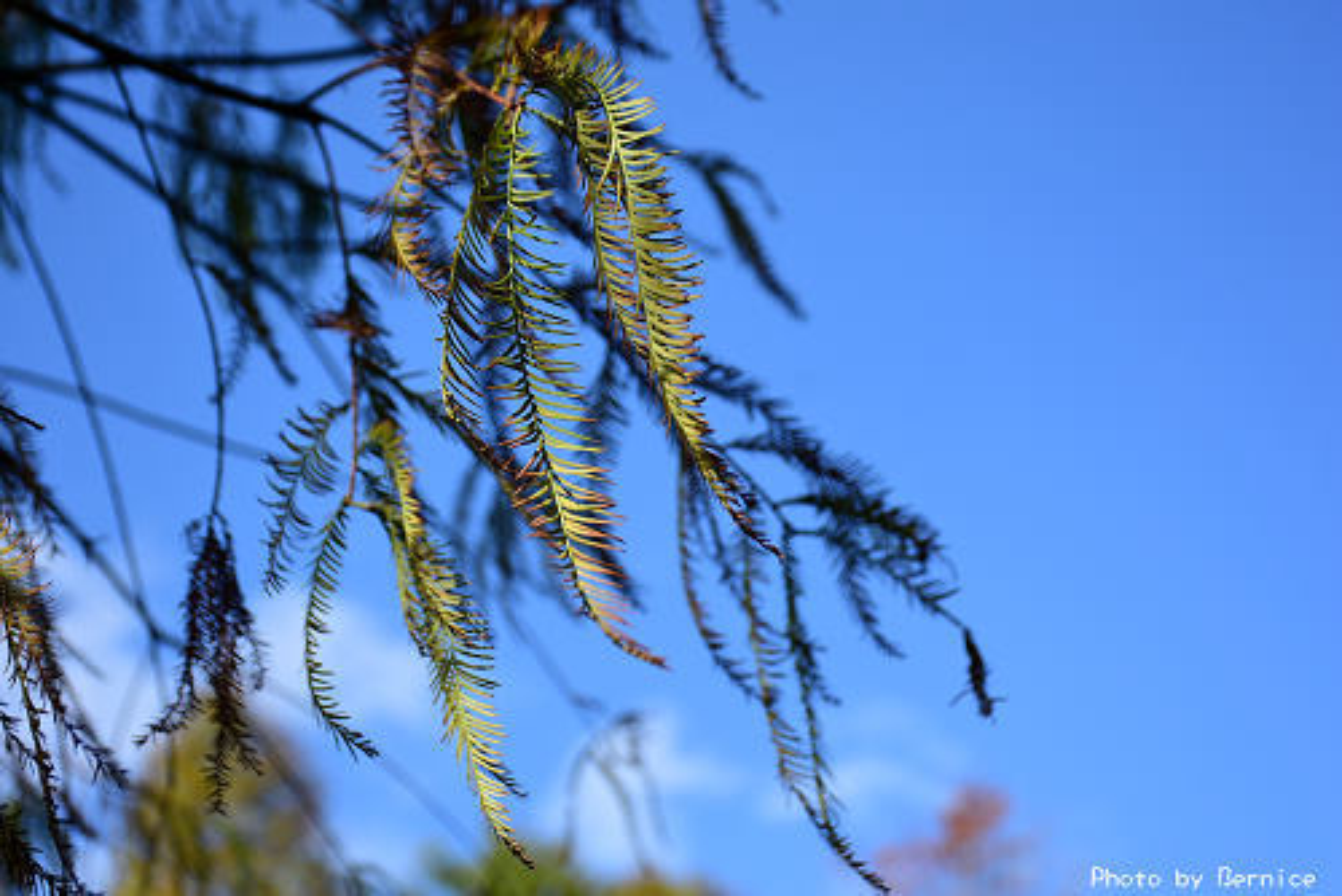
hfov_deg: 29.8
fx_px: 2518
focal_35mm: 68
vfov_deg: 20.2
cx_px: 671
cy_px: 448
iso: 100
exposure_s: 1/320
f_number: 6.3
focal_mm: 45
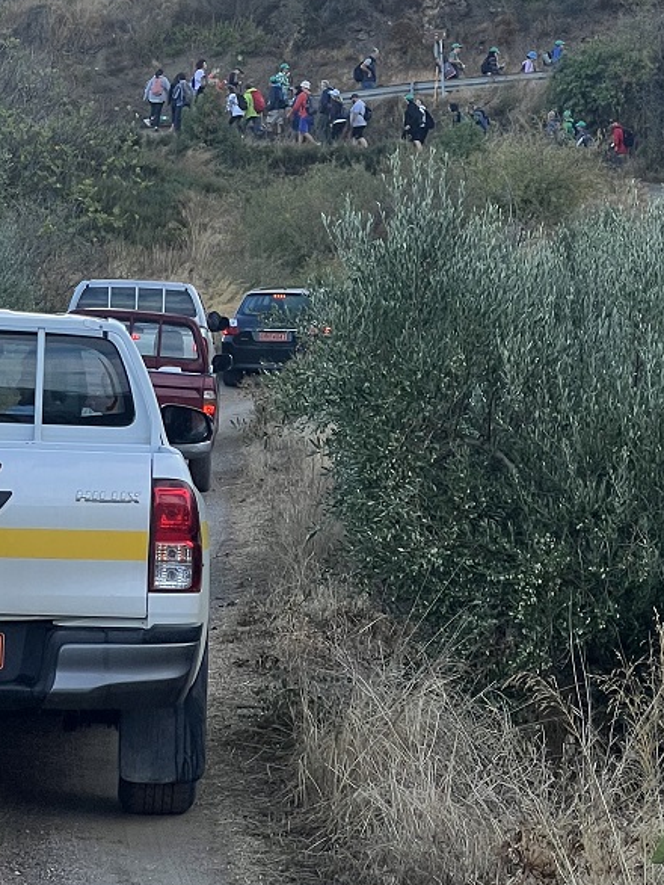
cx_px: 246
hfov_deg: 9.3
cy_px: 33
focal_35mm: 159
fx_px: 4064
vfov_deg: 12.3
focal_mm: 9
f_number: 2.8
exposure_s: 1/236
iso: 32
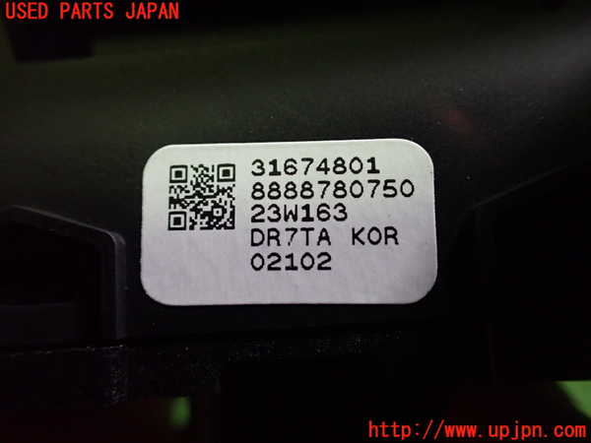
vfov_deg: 46.8
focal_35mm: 30
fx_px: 512
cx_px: 296
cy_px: 222
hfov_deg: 60.0
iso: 800
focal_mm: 5.4
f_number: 2.3
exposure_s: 1/125
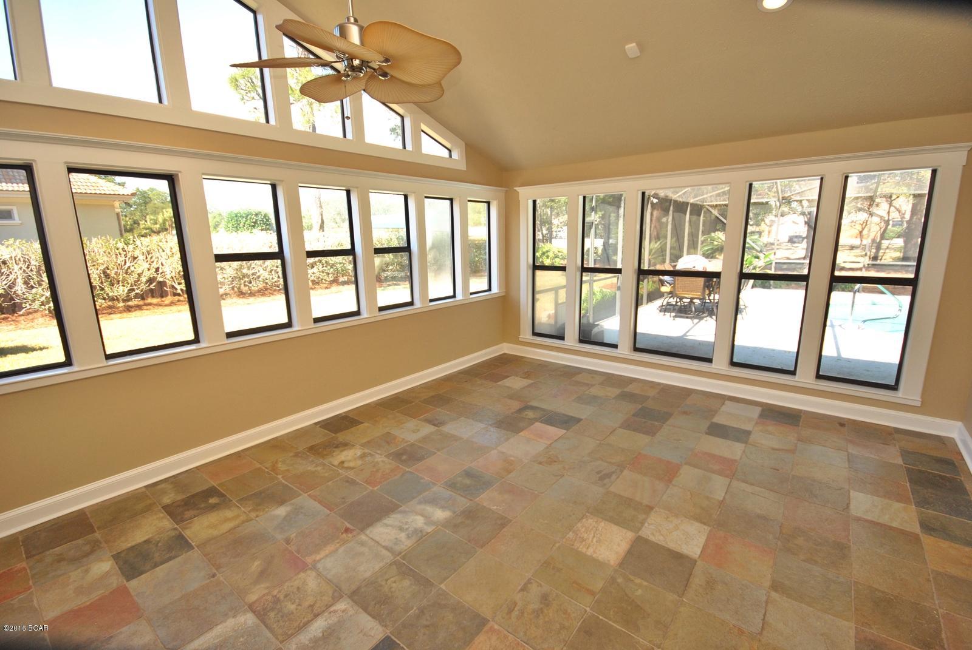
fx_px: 405
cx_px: 486
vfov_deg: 77.5
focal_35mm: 15
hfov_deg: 100.3
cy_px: 325
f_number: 5
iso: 400
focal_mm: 10
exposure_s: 1/125
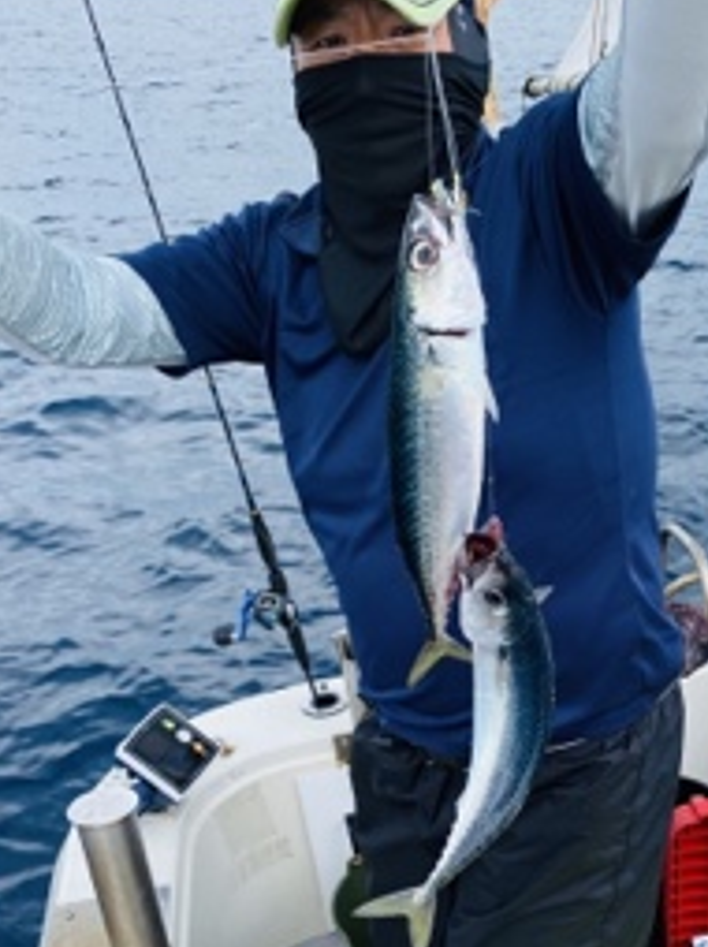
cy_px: 716
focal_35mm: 41
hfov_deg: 34.6
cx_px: 496
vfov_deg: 44.2
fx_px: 1120
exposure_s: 1/816
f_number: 1.8
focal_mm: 4.25
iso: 32
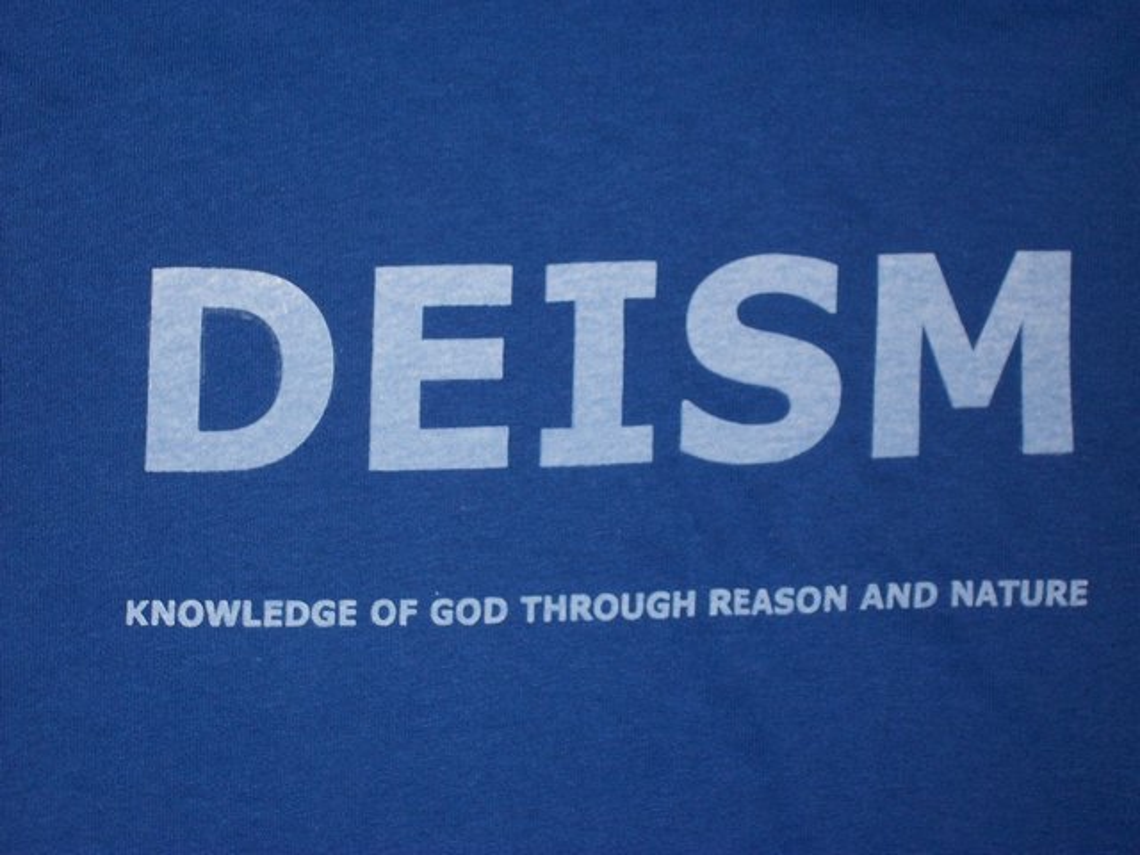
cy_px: 428
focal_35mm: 96
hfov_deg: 20.4
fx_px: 3162
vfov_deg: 15.4
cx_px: 570
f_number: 5.2
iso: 80
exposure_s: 1/60
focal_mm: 17.1
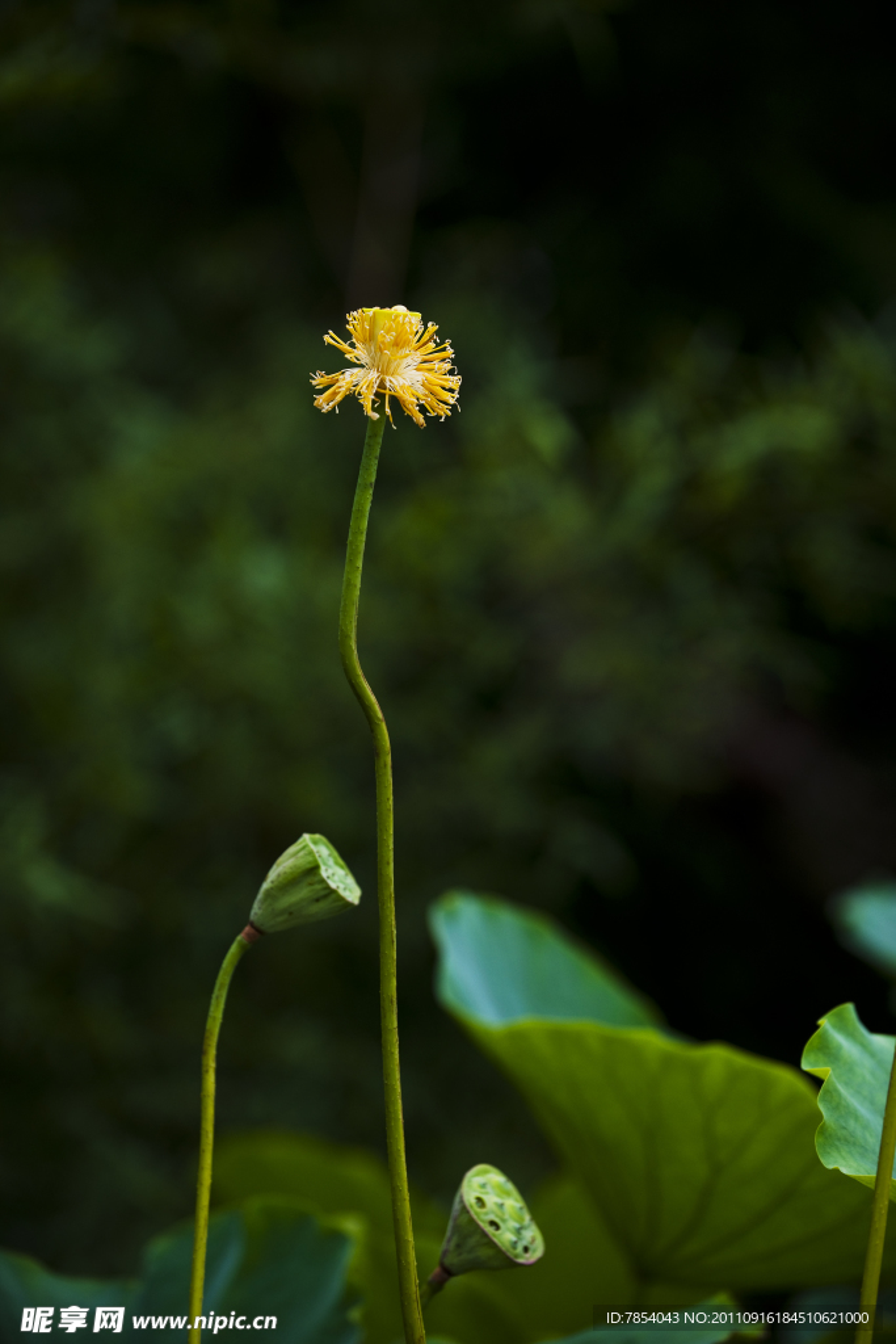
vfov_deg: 16.4
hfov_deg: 11.0
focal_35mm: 125
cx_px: 448
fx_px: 4665
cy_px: 672
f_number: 3.2
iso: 200
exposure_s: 1/320
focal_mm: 125
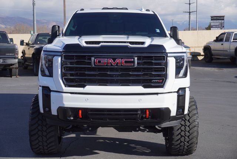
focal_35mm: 63
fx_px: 415
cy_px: 80
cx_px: 118
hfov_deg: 31.9
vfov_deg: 21.6
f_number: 9
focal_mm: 42
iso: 100
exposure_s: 1/200
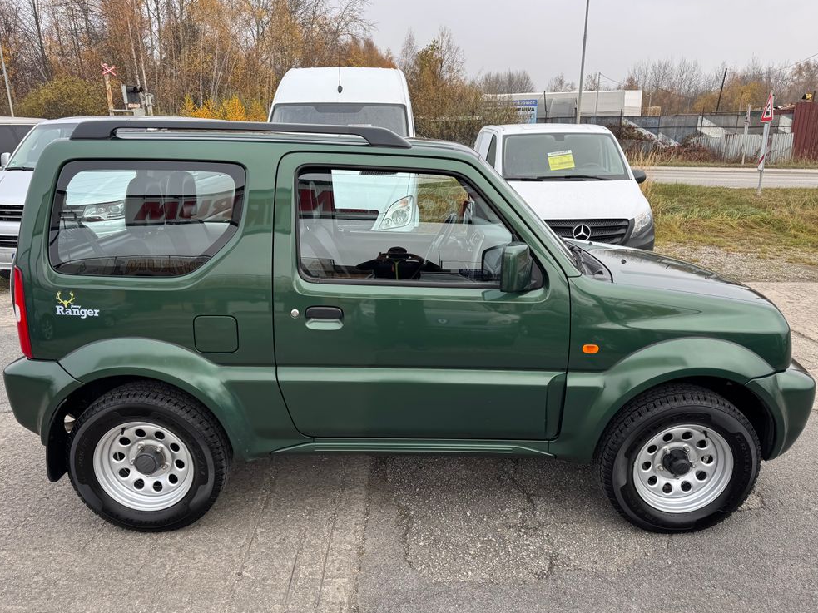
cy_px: 312
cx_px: 404
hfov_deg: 69.4
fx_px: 591
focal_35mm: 25
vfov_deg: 54.9
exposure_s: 1/609
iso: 80
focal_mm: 6.76
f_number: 1.78
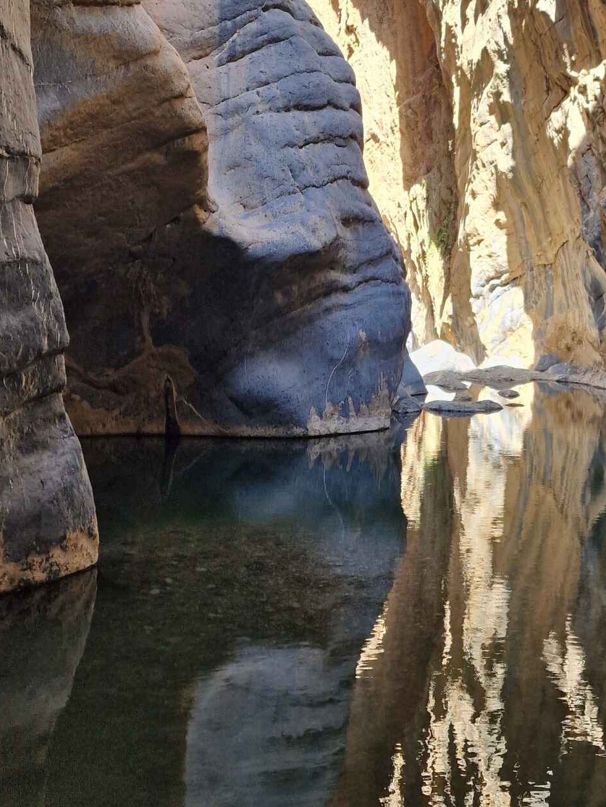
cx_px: 444
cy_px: 221
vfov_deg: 40.3
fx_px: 1073
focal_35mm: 46
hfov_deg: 31.1
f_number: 1.8
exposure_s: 1/180
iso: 50
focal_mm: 6.4
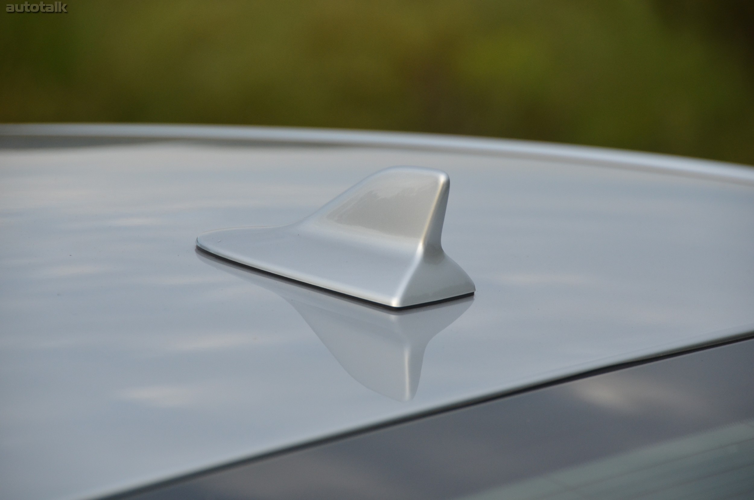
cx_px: 377
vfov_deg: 6.1
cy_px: 250
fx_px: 4703
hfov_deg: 9.2
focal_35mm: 225
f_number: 5.6
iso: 720
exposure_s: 1/1000
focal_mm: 150
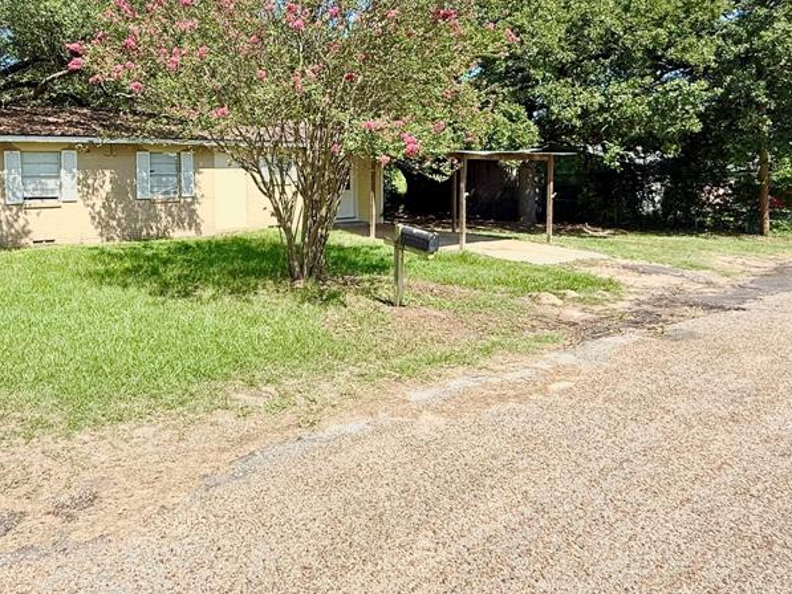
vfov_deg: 55.5
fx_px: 549
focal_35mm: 24
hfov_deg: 69.0
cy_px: 191
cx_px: 247
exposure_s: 1/942
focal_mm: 2.22
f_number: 2.2
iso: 50
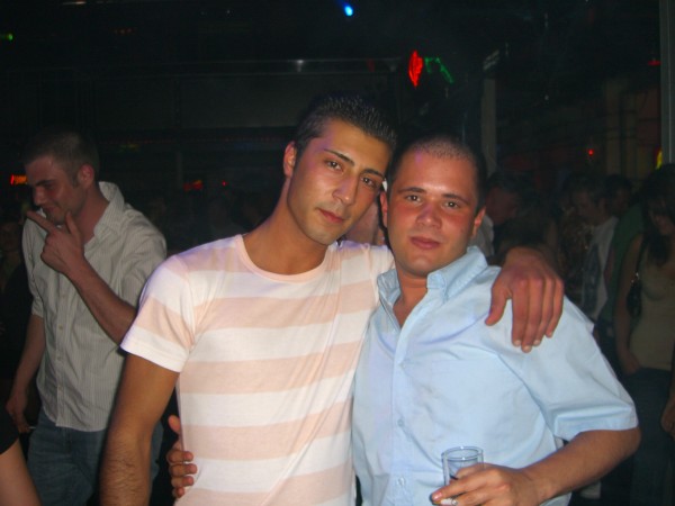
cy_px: 253
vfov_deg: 37.7
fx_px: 741
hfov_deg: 49.0
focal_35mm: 38
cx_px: 338
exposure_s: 1/60
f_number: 2.8
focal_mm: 7.9
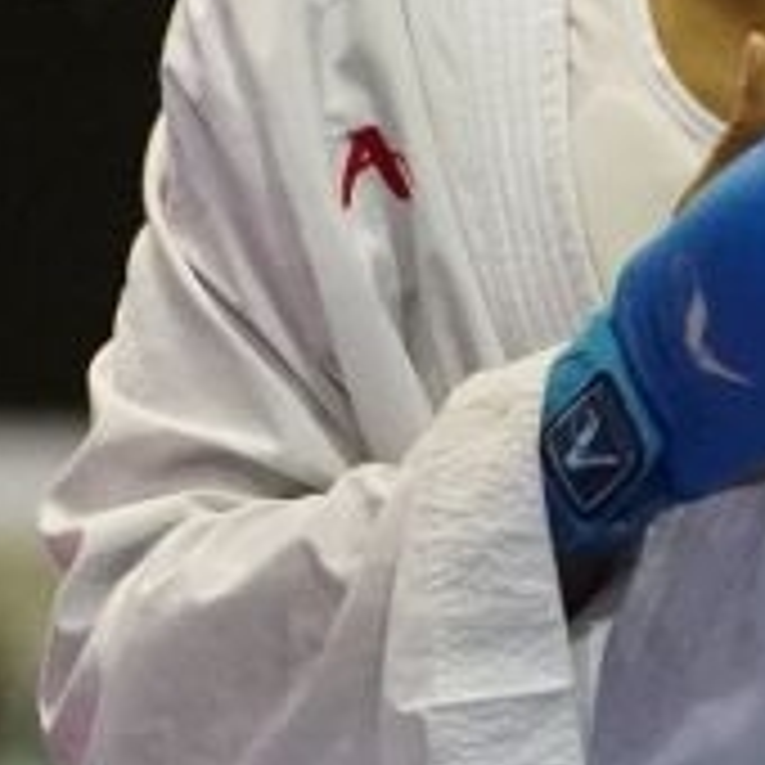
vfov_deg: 1.0
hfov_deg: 1.0
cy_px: 302
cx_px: 918
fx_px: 44930
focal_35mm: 1797
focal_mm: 200
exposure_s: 1/800
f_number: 2.8
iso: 6400
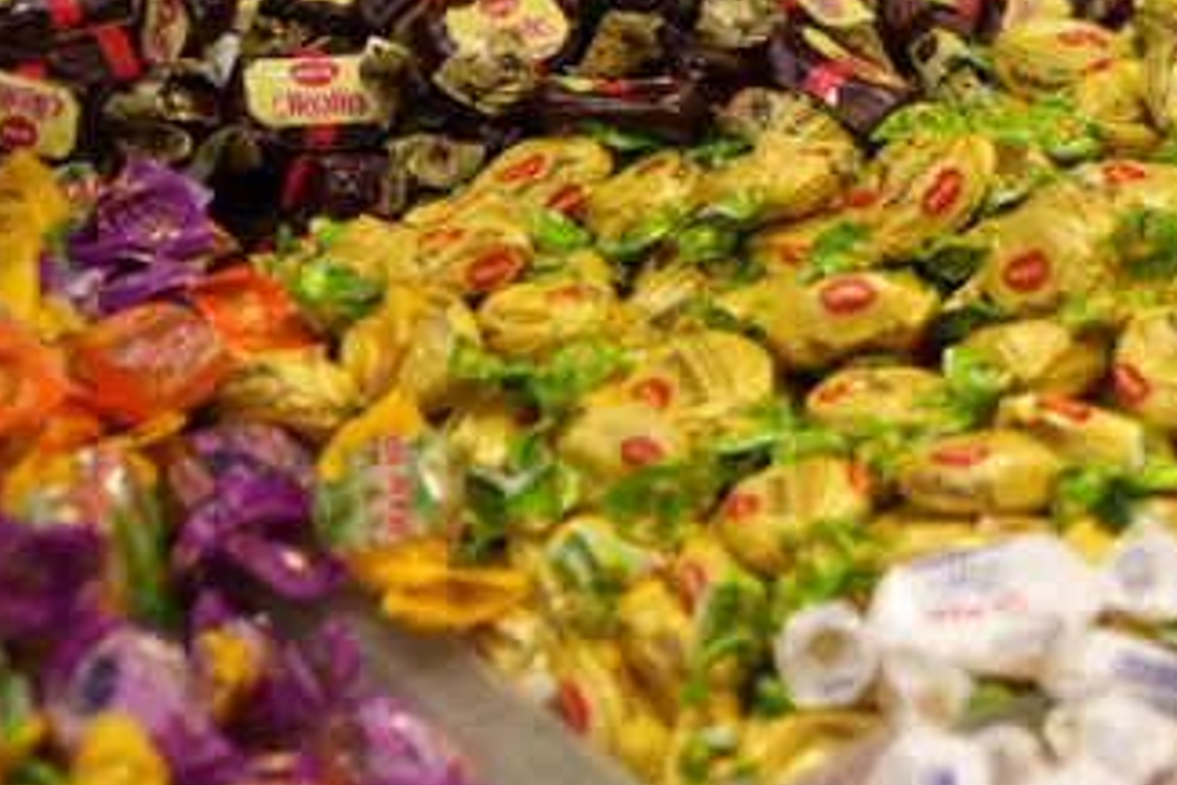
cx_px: 1406
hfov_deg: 10.6
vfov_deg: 7.2
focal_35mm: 190
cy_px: 18
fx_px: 6211
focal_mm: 70
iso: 320
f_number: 4
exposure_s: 1/500
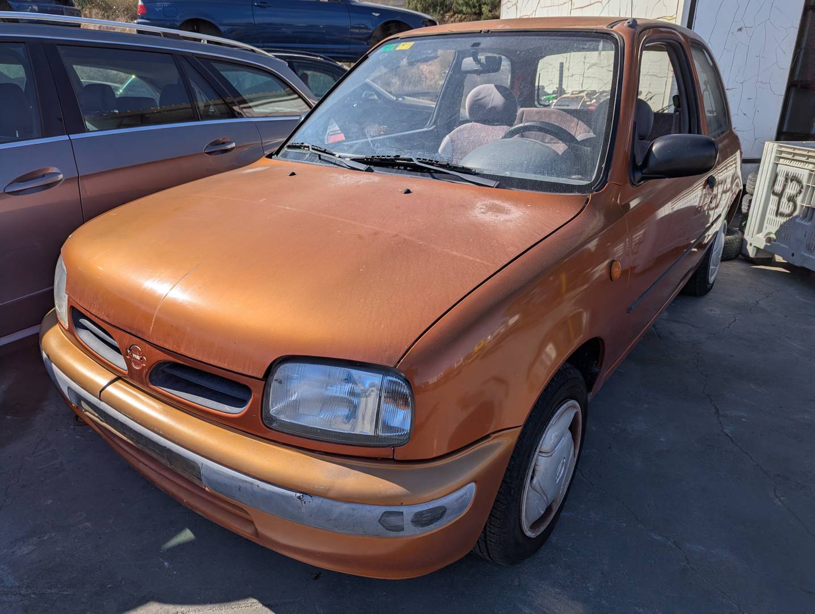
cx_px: 408
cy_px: 307
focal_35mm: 24
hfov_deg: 71.5
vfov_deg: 56.9
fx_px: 566
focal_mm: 6.81
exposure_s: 1/5376
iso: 44
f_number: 1.85
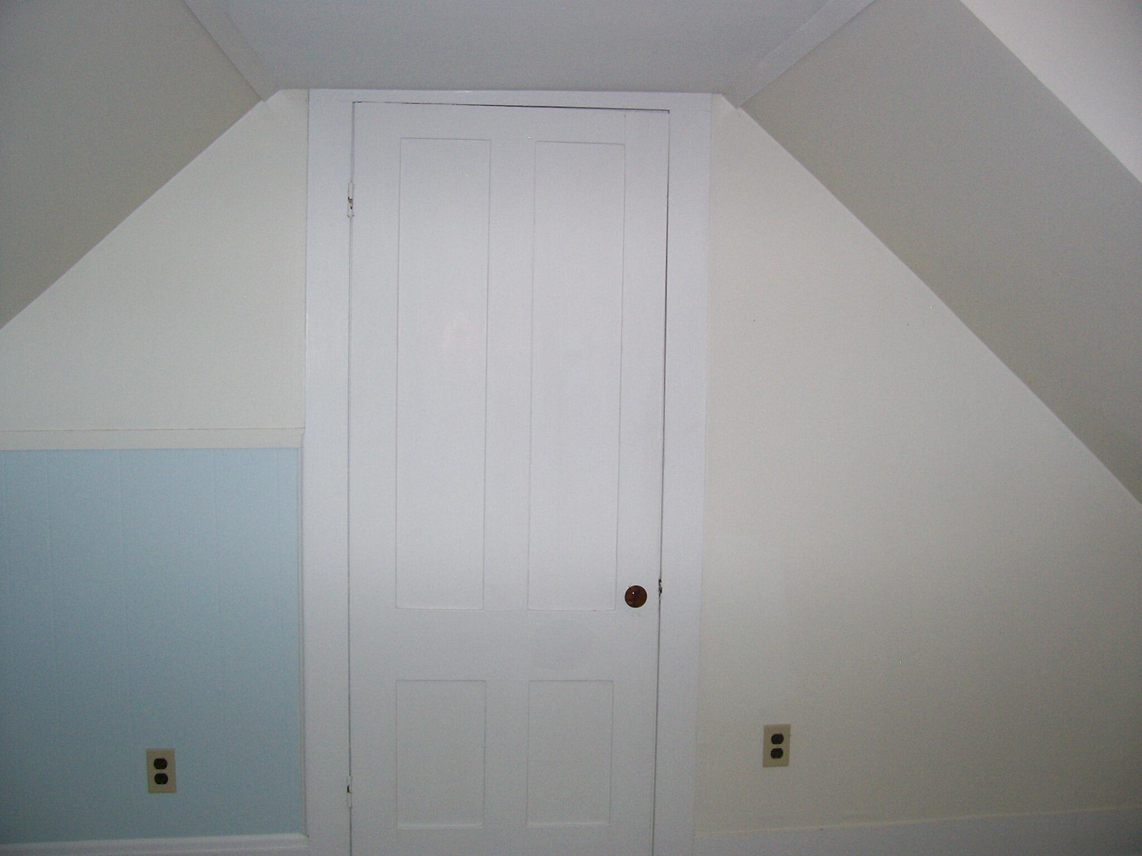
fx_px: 1122
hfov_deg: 54.0
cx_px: 571
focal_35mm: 34
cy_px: 428
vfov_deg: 41.8
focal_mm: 5.6
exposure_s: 1/112
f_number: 2.7
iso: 140
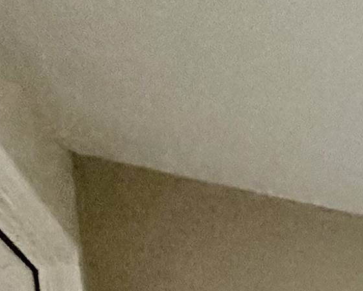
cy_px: 679
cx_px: 944
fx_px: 806
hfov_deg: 13.7
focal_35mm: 75
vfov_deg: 14.4
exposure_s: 1/99
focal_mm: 2.22
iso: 320
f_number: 2.2
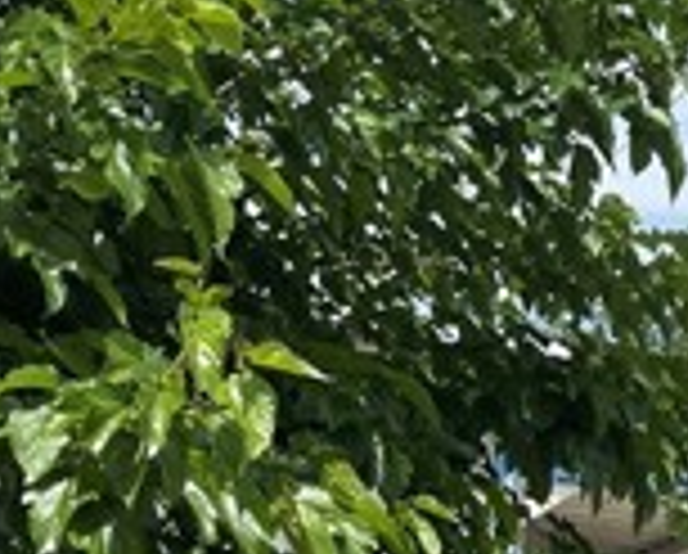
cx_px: 764
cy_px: 833
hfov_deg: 17.4
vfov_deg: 13.7
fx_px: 2163
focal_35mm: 106
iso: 50
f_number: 1.6
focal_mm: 5.1
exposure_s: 1/4149
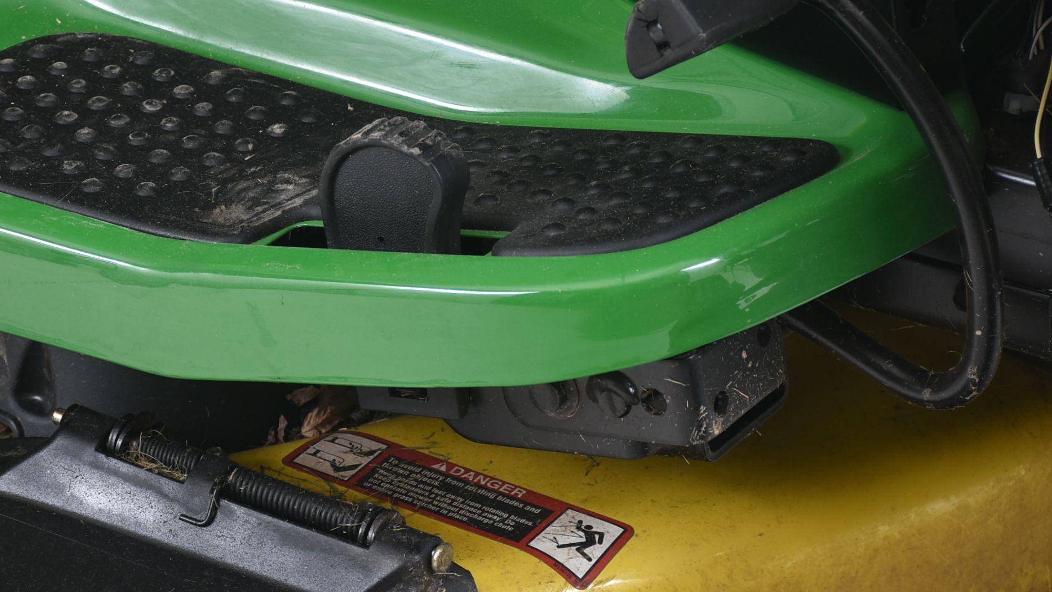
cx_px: 520
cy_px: 496
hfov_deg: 11.6
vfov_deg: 6.5
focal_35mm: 186
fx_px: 5183
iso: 200
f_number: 7.1
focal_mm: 75
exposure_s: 1/160
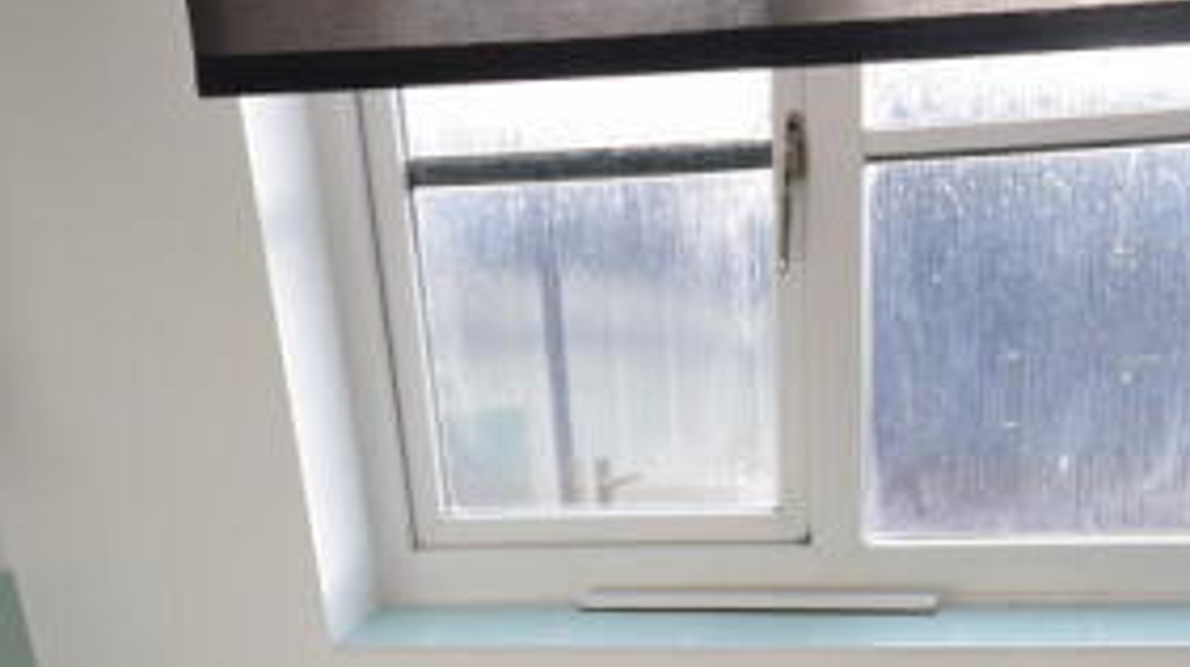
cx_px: 669
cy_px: 703
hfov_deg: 50.2
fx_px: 1268
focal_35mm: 40
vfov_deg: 27.4
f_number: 6.3
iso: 400
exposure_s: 1/160
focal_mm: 11
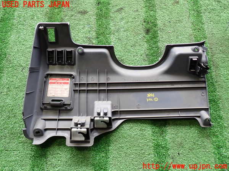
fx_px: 198
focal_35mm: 30
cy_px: 86
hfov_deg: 60.0
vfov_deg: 46.8
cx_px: 114
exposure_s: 1/60
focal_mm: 5.4
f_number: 2.3
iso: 160
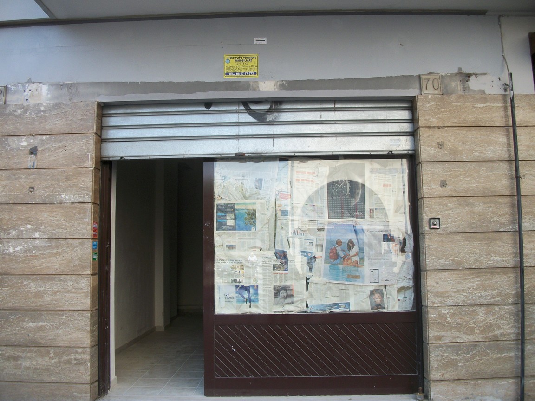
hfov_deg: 56.8
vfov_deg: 44.2
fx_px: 495
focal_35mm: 32
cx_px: 268
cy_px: 200
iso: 80
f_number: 2.9
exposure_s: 1/200
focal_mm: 5.7
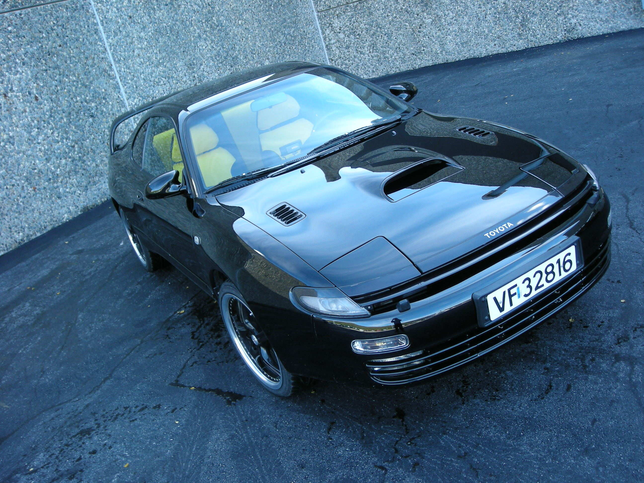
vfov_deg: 40.7
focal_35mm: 35
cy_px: 242
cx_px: 322
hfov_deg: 52.6
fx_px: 651
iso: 67
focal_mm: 5.7
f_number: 2.8
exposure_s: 1/60
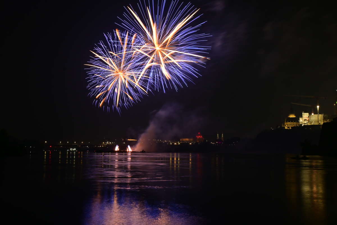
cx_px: 168
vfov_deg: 33.6
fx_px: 372
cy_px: 112
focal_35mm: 40
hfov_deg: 48.7
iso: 400
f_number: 11
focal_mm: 26.5
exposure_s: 1.6
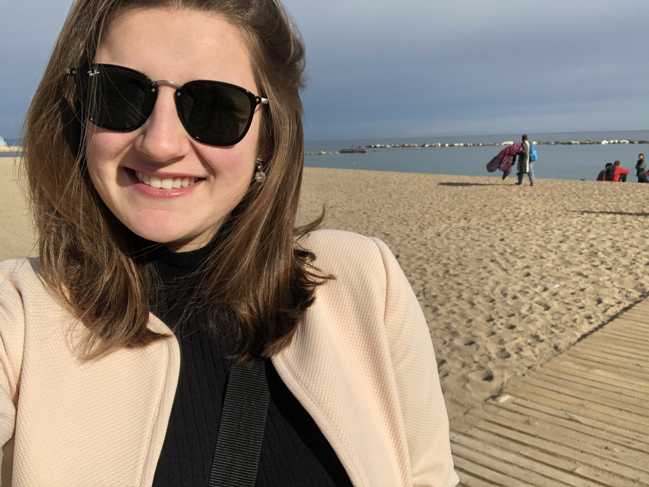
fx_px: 600
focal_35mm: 32
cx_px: 324
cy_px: 244
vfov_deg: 44.2
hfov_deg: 56.8
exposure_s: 1/1330
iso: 20
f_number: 2.2
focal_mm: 2.87
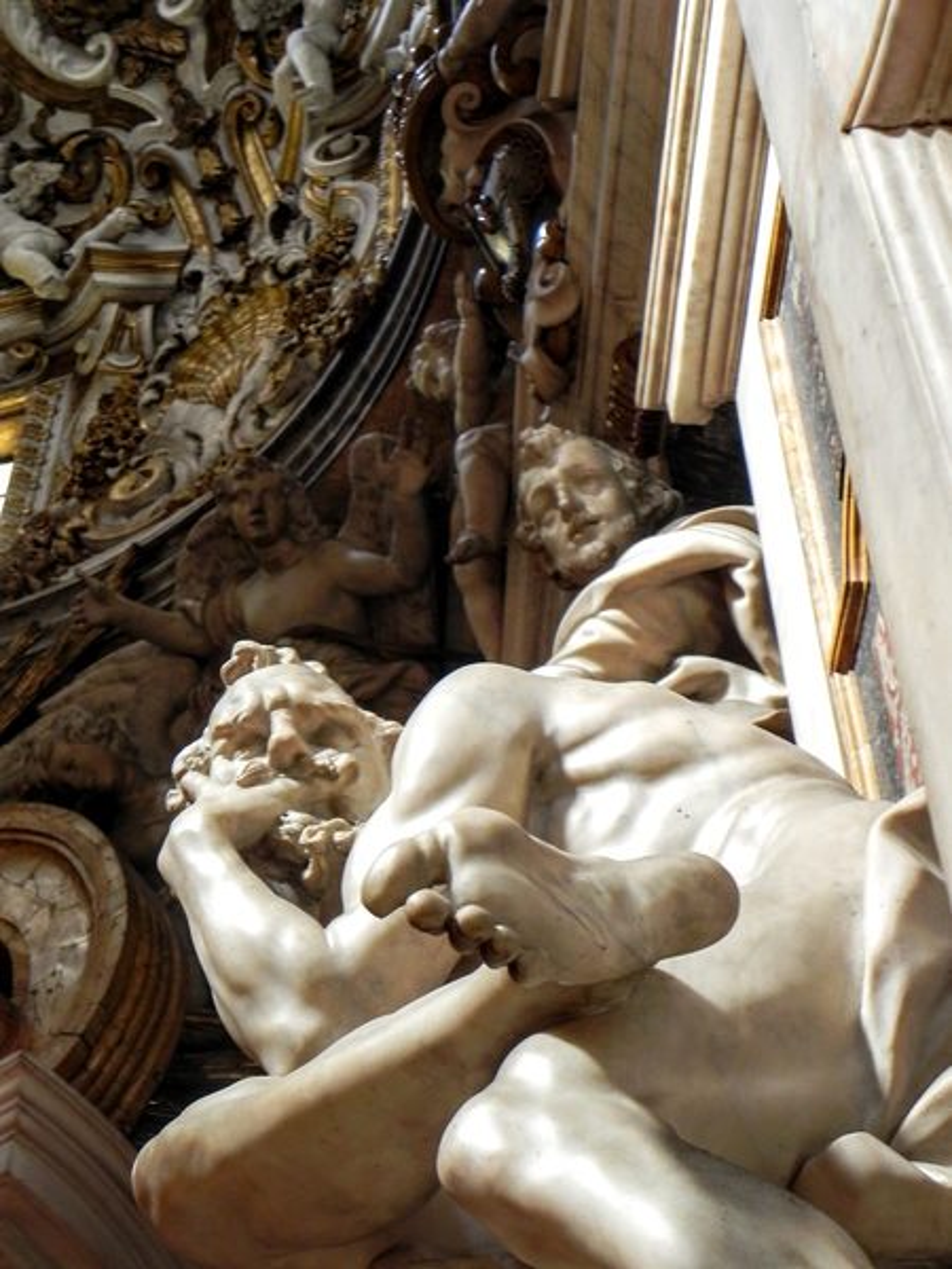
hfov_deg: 19.6
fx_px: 2750
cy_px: 634
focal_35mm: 75
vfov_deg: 26.0
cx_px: 476
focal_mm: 13.4
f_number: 4
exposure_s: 1/7.4
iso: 400
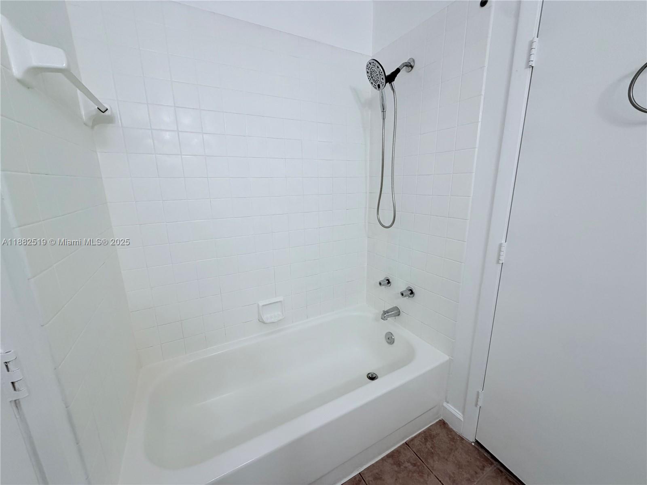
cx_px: 324
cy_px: 242
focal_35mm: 14
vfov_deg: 85.7
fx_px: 262
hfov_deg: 102.1
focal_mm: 2.22
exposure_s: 1/120
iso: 200
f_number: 2.2
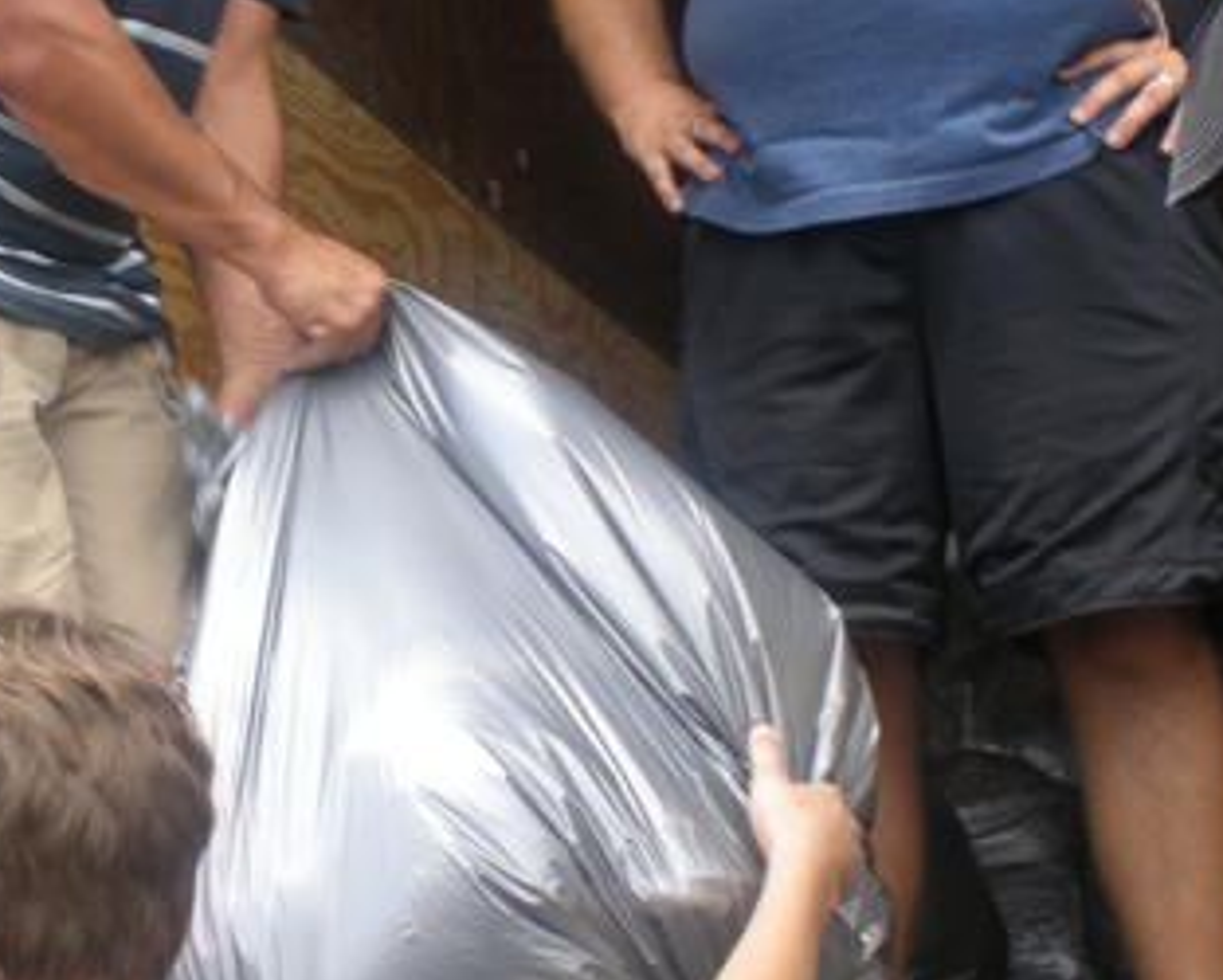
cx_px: 568
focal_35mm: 76
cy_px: 306
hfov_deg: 25.0
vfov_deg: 20.1
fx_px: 2753
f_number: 3.1
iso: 64
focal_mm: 6.3
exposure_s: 1/143
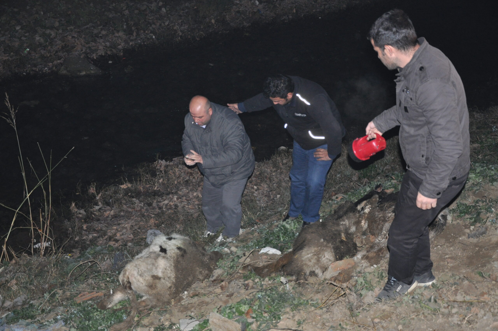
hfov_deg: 37.9
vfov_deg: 25.7
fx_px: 725
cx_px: 249
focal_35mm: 52
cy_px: 166
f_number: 4.5
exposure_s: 1/60
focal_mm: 35
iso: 800
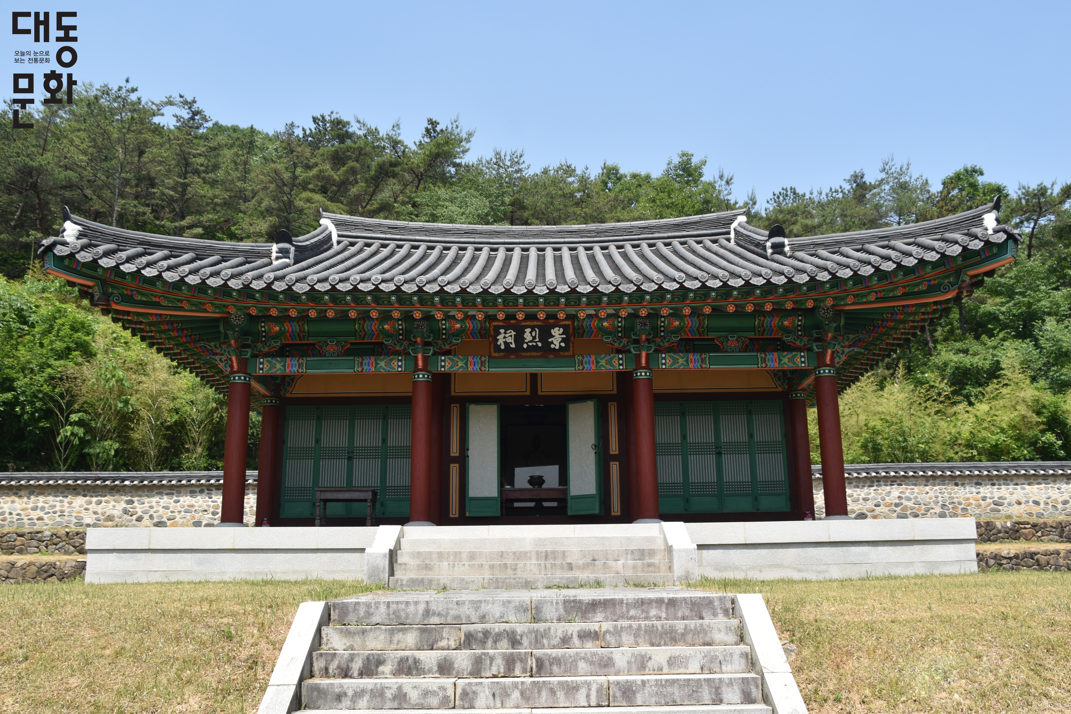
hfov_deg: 59.5
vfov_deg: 41.7
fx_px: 937
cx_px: 536
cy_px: 357
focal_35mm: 32
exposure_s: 1/200
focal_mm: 21
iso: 100
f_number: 8
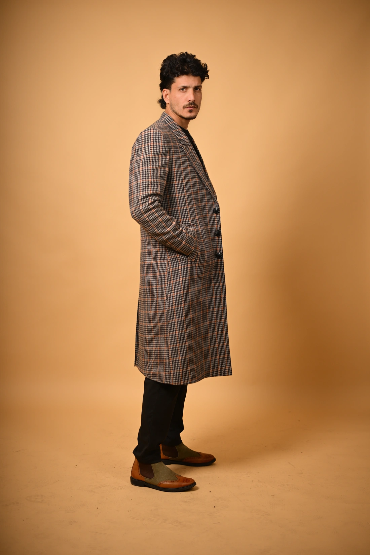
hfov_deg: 27.0
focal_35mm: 50
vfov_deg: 39.6
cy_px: 278
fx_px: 771
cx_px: 185
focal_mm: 50
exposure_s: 1/1000
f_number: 2.2
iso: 160
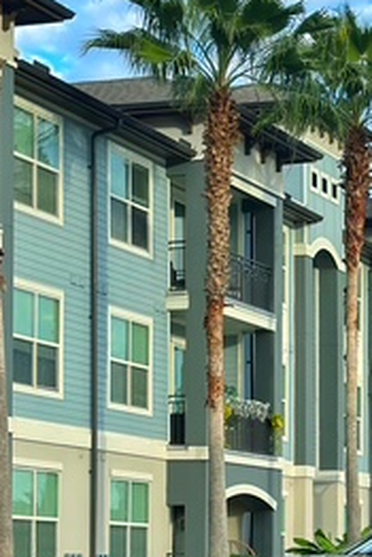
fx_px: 1888
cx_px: 451
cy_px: 483
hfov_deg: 11.0
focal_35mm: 122
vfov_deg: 16.6
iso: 80
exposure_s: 1/1453
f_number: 1.78
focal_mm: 6.86
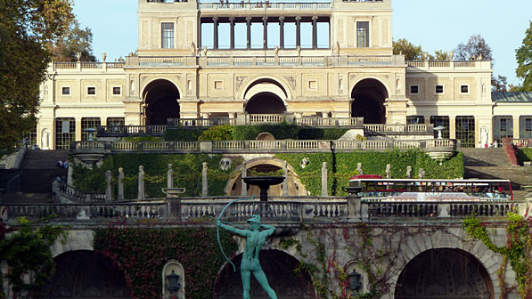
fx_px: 2271
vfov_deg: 7.5
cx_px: 266
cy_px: 133
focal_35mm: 161
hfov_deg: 13.4
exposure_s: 1/200
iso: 125
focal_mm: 24.1
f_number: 4.5
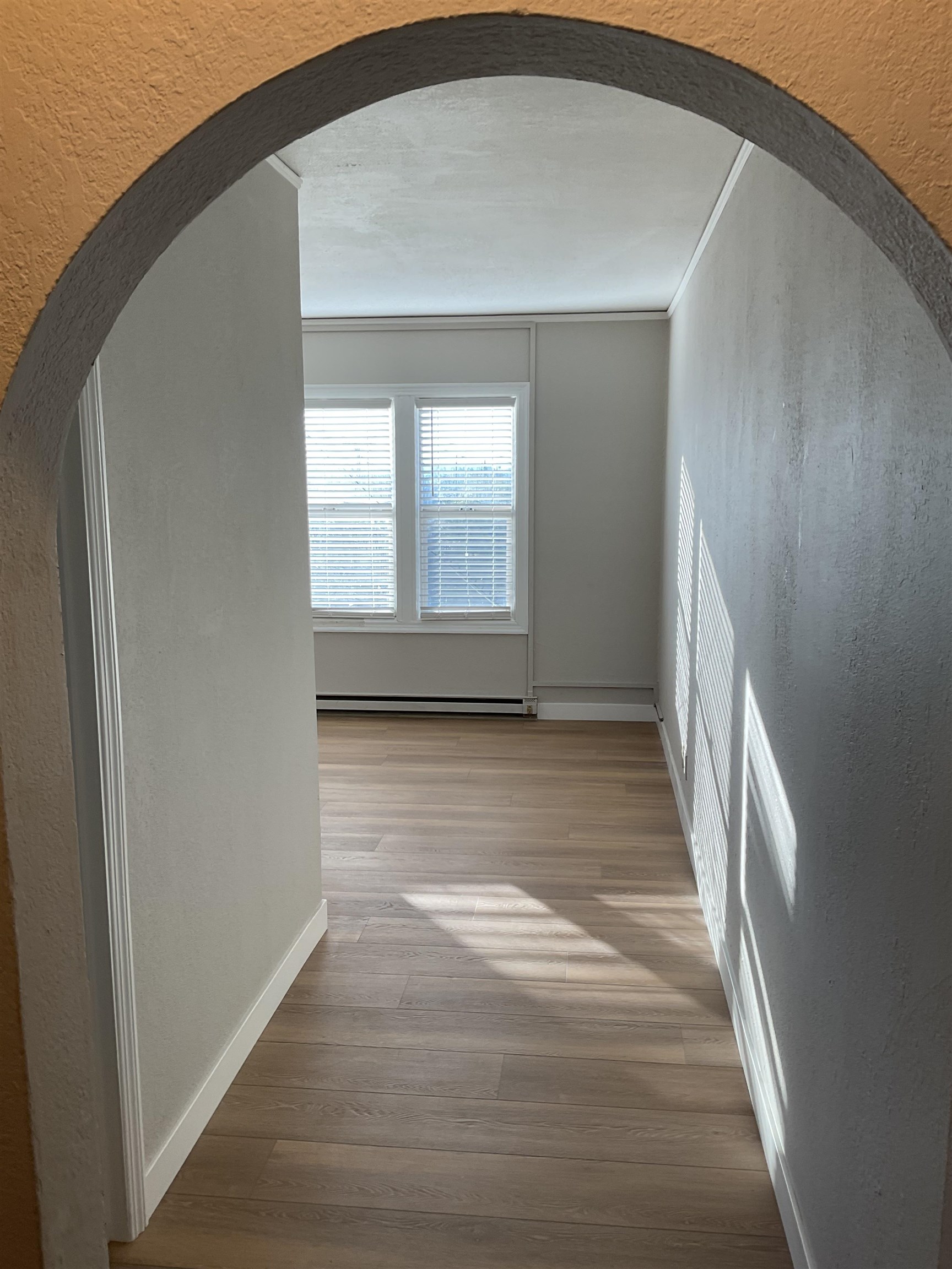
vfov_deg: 61.7
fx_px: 1063
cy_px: 634
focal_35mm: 29
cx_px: 476
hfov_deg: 48.2
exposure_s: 1/120
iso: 20
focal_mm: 3
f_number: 1.8
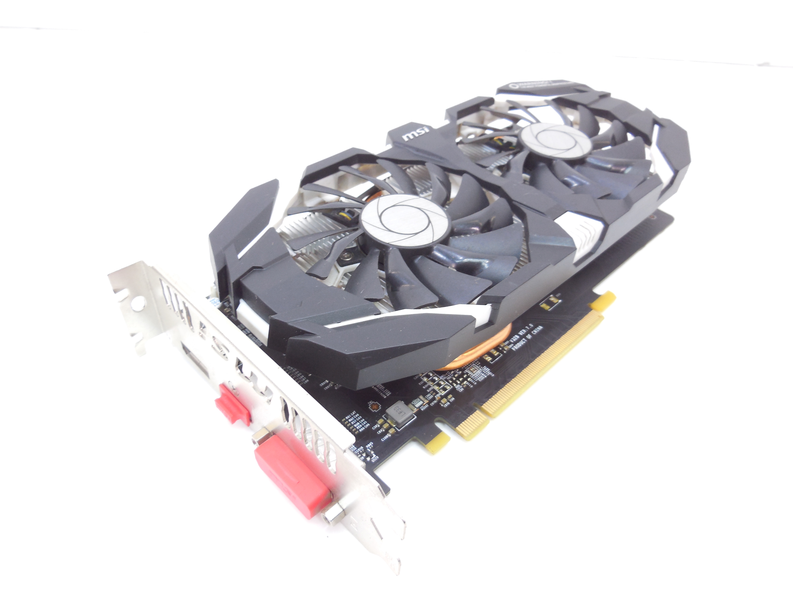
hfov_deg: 69.4
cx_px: 396
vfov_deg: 54.9
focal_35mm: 25
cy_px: 298
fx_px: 573
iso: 125
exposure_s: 1/30
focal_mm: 4.5
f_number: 3.1
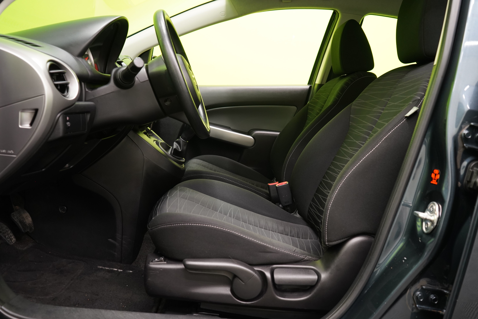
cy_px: 160
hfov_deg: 60.3
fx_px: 412
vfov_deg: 42.3
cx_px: 239
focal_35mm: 31
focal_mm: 31
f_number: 5
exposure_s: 1/20
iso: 1250
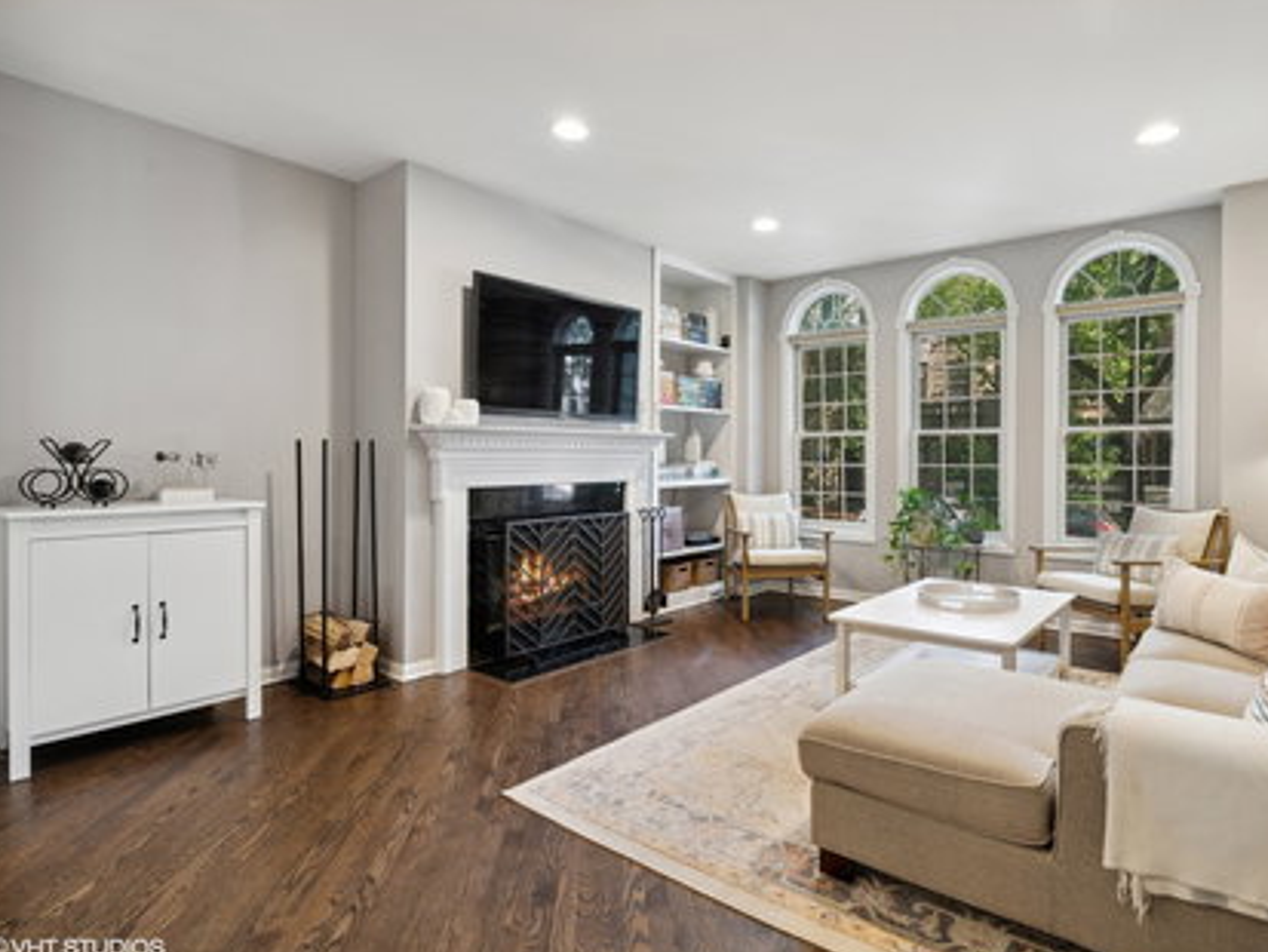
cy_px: 476
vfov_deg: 68.7
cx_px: 712
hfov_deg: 84.3
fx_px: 696
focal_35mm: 19
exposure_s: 1/6
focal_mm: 17
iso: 320
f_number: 8
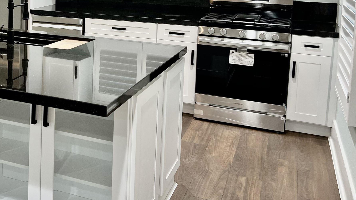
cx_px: 73
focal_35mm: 49
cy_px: 11
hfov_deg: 40.4
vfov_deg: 23.6
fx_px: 463
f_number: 1.5
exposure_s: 1/120
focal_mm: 5.7
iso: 125
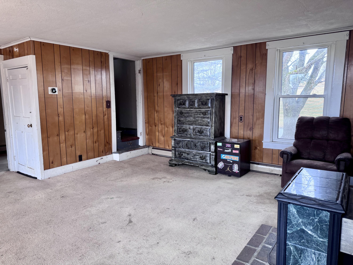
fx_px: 245
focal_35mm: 24
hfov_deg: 71.6
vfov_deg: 56.8
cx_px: 176
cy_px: 132
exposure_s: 1/67
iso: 200
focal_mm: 6.76
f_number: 1.78
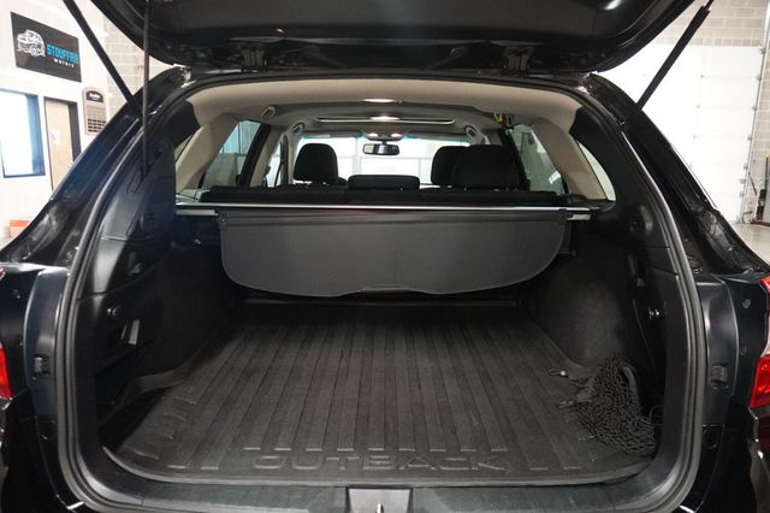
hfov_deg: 73.8
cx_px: 385
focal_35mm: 24
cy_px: 256
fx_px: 513
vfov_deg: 53.1
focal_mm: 16
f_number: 3.5
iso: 6400
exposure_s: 1/60
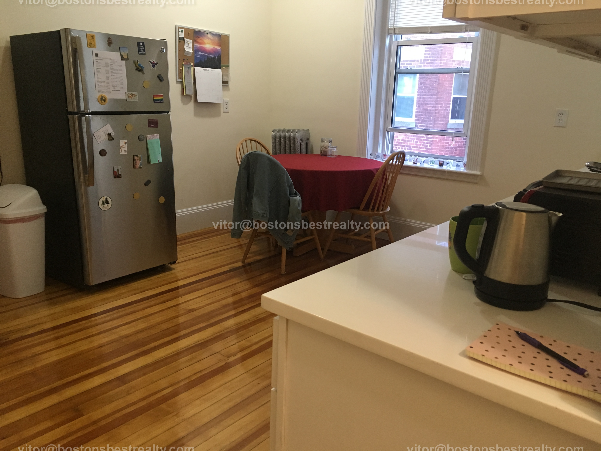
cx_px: 300
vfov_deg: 48.2
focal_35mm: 29
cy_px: 226
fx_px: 503
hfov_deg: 61.7
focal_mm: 4.15
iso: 125
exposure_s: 1/30
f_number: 2.2
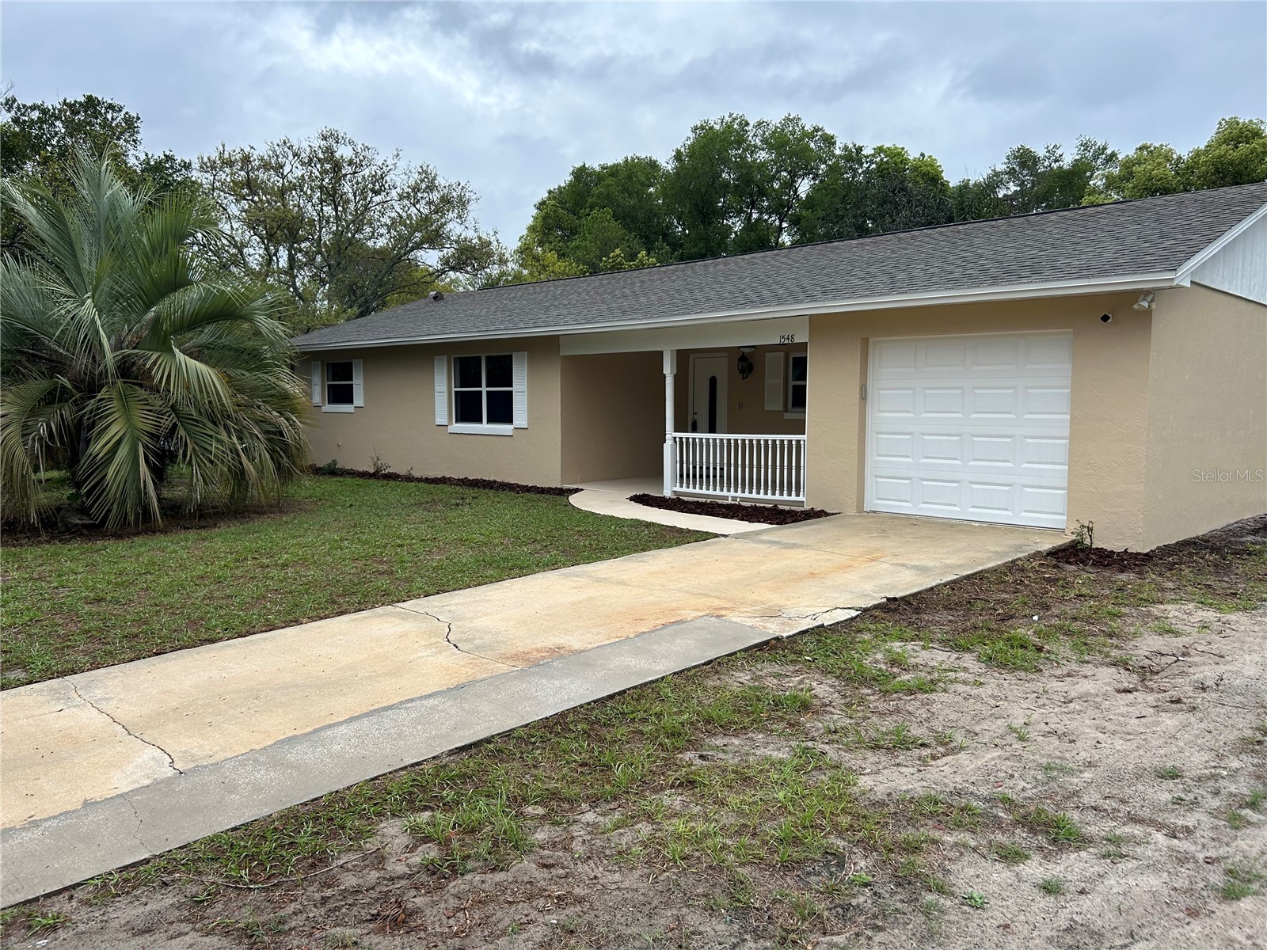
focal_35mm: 26
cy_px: 475
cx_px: 634
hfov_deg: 67.3
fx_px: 952
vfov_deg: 53.1
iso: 50
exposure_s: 1/1311
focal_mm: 5.7
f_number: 1.5
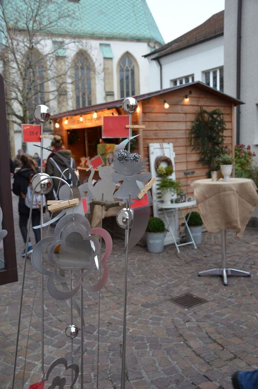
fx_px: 389
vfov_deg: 53.2
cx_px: 129
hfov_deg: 36.7
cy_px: 194
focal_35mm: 36
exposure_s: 1/80
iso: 400
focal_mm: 24
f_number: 4.5
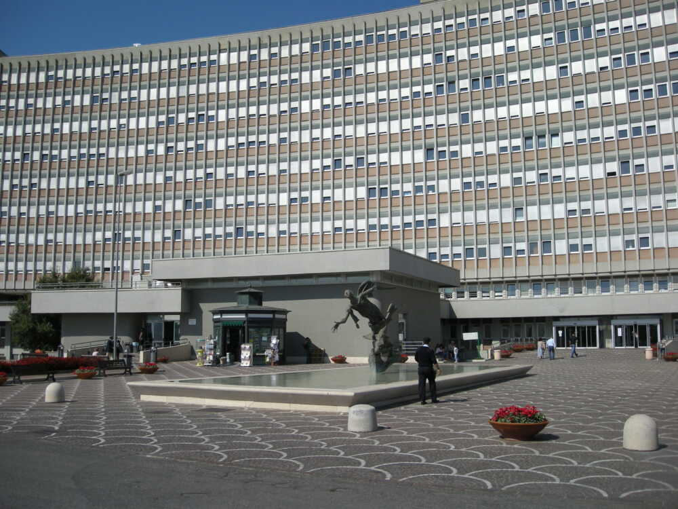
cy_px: 254
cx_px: 339
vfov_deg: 40.7
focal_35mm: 35
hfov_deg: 52.6
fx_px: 686
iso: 50
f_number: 5.7
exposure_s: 1/423
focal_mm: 5.7
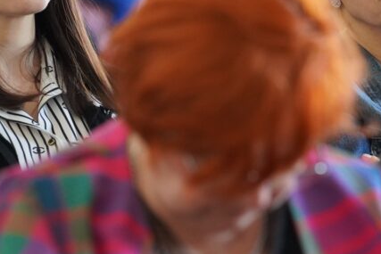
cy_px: 126
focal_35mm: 399
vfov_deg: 3.4
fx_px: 4224
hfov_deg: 5.2
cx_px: 300
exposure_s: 1/200
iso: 6400
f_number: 4
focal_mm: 166.4
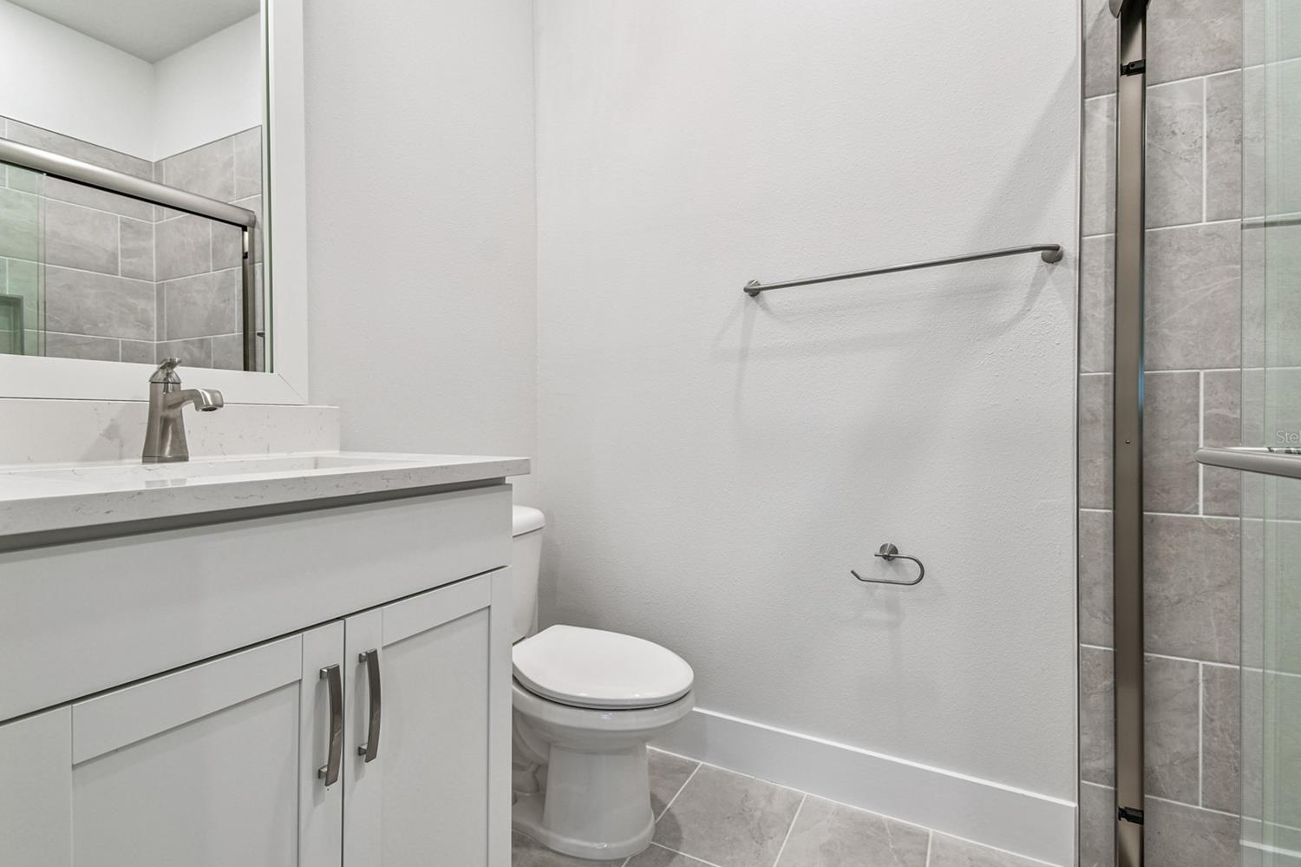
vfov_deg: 73.7
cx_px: 659
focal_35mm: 16
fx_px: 578
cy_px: 437
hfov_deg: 96.7
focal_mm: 10
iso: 100
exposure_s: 1/15
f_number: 7.1
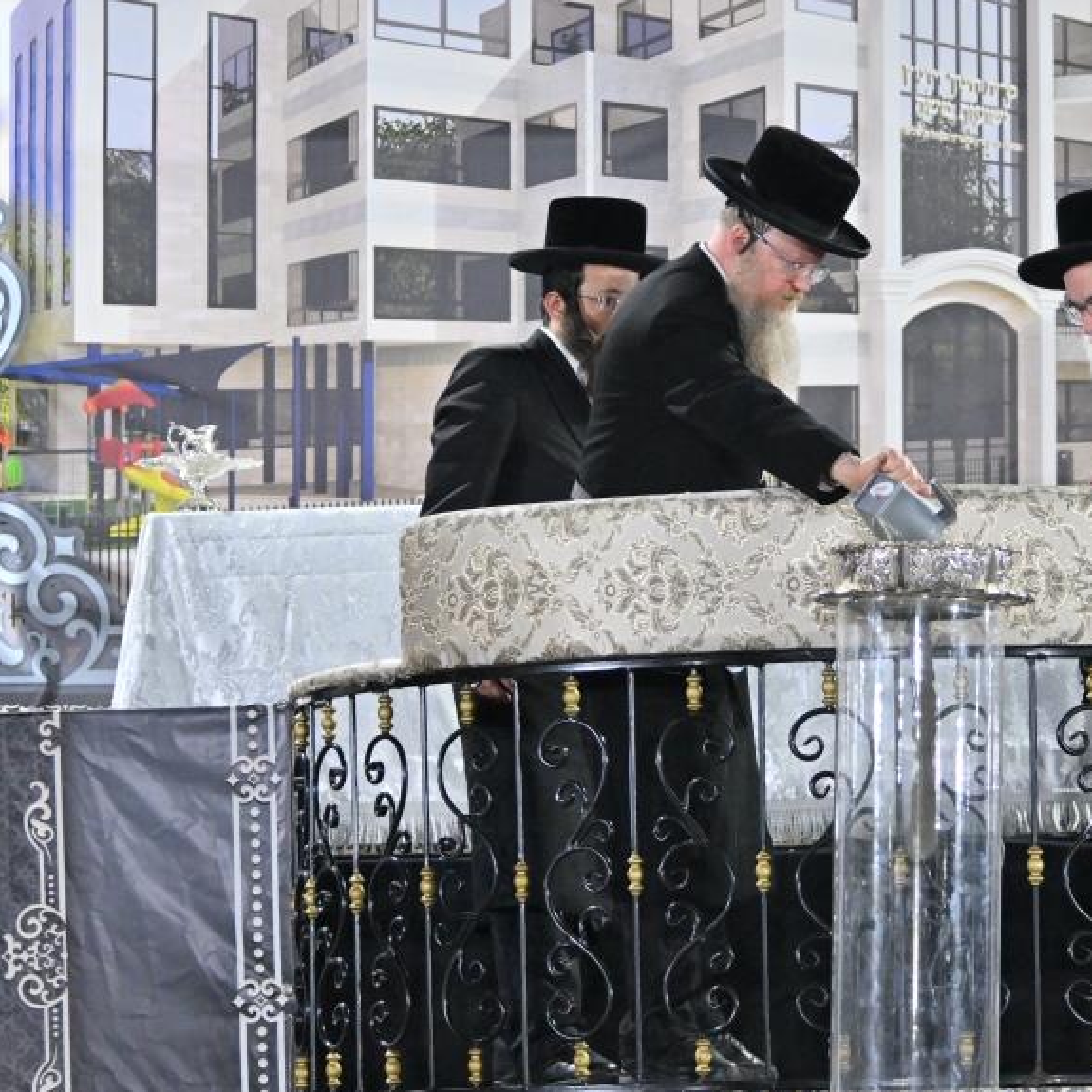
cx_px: 969
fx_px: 6638
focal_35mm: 186
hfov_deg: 9.4
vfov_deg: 9.4
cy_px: 461
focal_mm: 82
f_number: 2.8
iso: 1600
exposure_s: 1/200
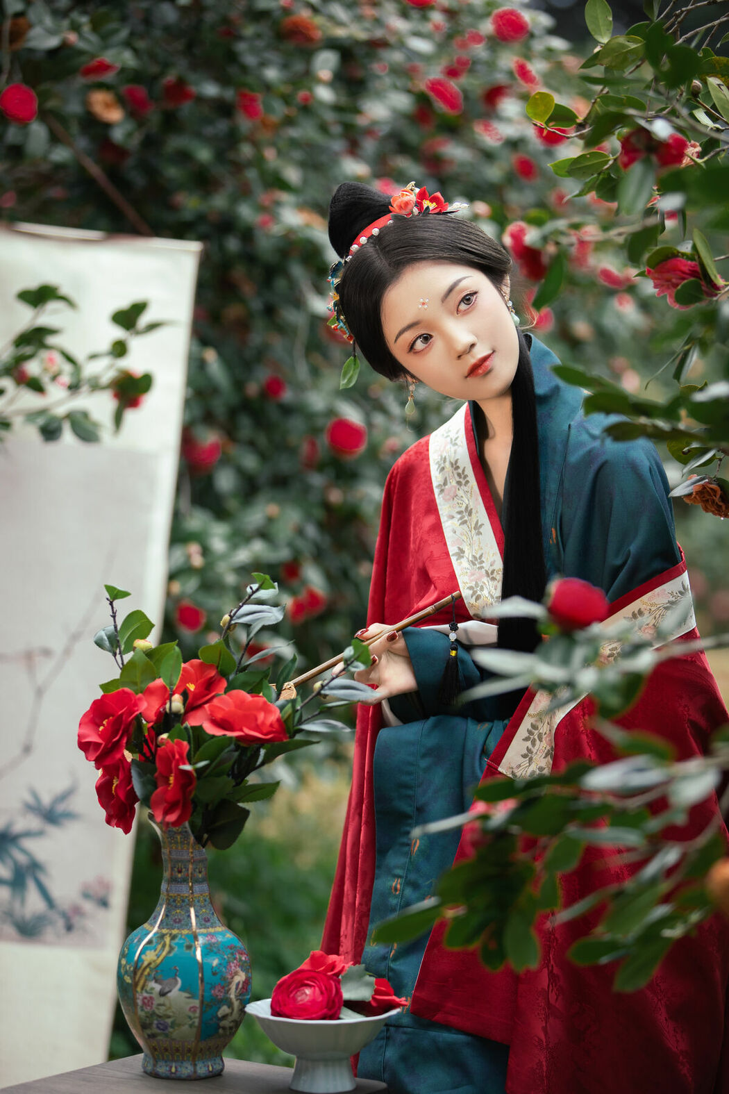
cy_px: 547
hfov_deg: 11.9
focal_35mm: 115
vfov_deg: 17.8
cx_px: 364
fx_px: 3493
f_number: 2.8
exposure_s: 1/250
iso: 200
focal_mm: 115
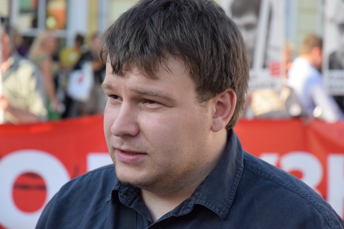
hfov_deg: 16.1
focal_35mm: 128
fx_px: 1218
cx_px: 172
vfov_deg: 10.8
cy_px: 114
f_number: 5.6
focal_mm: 85
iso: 800
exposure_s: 1/640
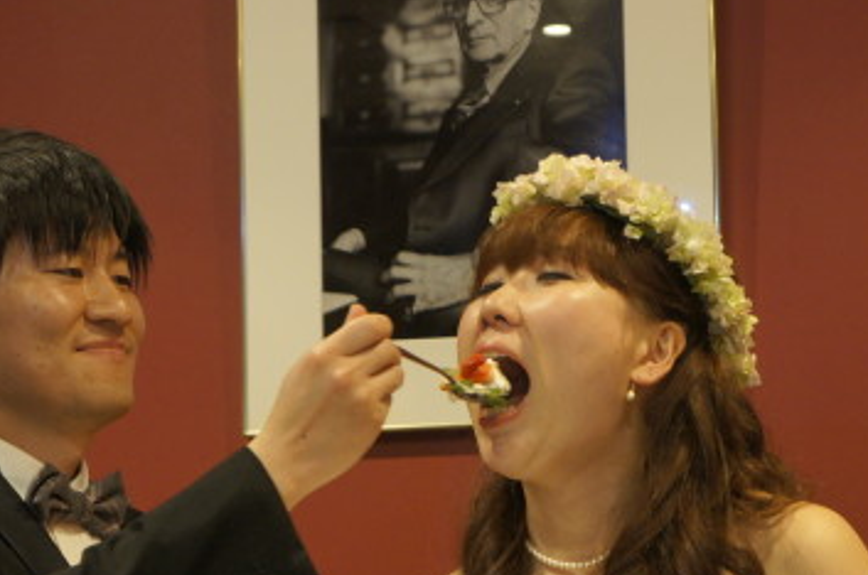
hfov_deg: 18.2
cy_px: 310
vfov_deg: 12.1
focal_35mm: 113
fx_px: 2713
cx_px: 455
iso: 1600
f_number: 5.6
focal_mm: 53
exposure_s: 1/25
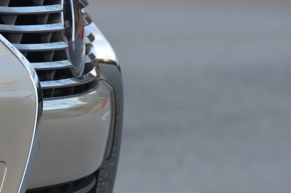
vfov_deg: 1.8
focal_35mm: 776
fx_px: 6260
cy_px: 107
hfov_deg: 2.7
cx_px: 14
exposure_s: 1/500
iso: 800
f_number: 5.6
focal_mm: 200
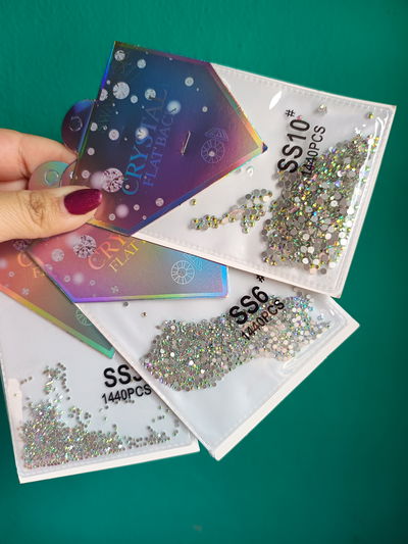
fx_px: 377
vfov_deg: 71.6
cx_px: 204
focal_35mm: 24
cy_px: 272
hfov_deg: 56.8
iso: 141
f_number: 1.4
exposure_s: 1/100
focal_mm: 5.89
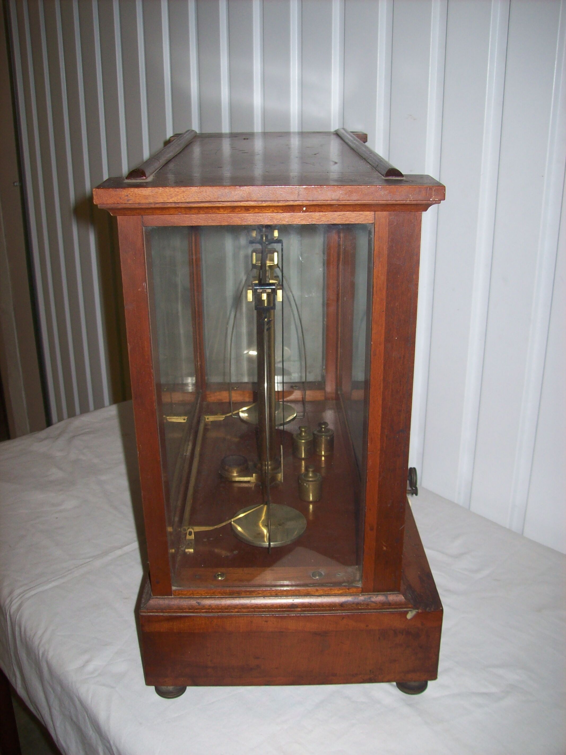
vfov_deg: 51.4
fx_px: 785
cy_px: 378
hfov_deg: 39.6
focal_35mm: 36
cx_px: 283
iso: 80
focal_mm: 6
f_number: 2.7
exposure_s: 1/64
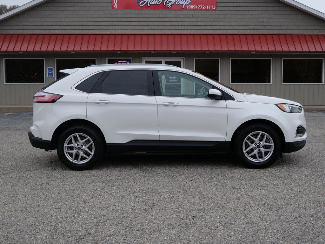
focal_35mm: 44
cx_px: 162
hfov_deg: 42.9
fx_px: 413
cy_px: 122
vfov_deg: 32.9
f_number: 5.6
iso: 200
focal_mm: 22
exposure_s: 1/125
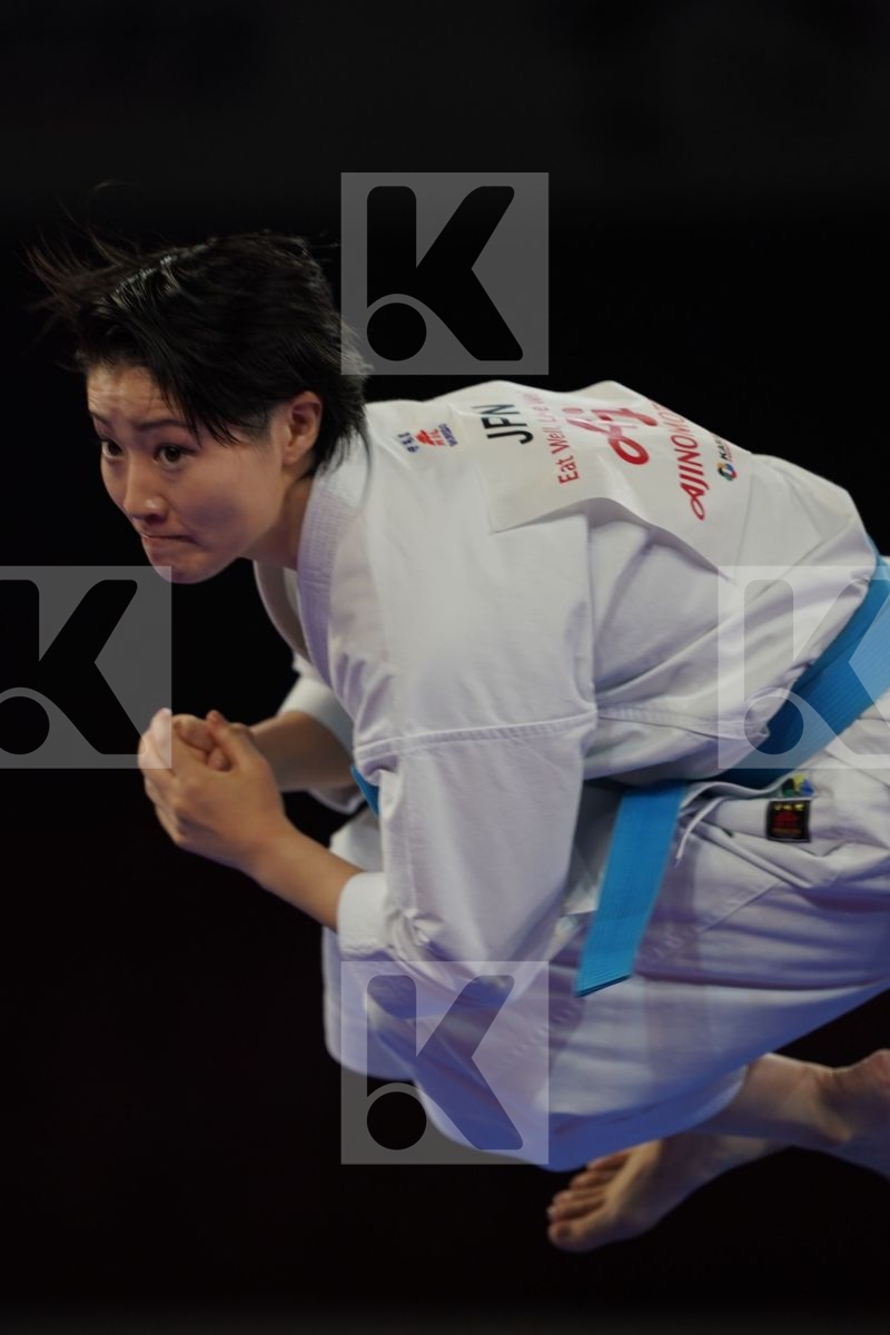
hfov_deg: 3.4
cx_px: 445
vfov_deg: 5.2
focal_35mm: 400
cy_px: 668
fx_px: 14832
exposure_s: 1/500
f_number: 2.8
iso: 500
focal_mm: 400
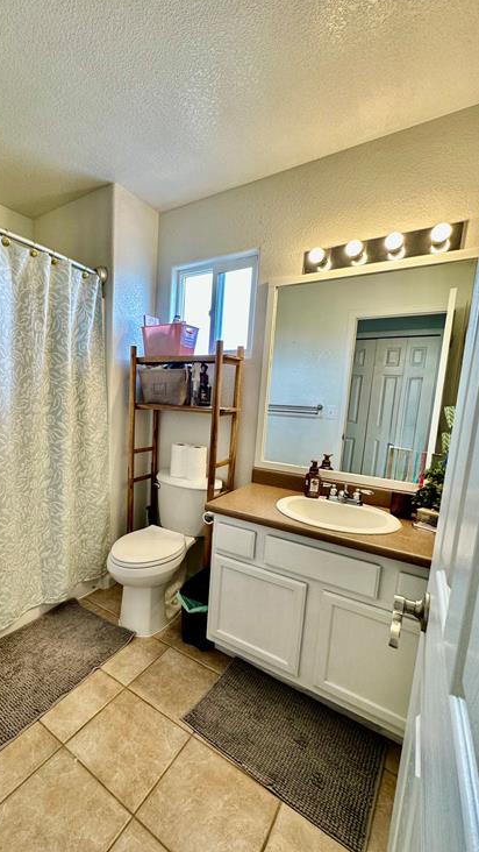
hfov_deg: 65.0
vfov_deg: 99.3
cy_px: 442
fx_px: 361
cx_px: 152
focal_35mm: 16
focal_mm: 2.22
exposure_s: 1/120
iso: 80
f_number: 2.2
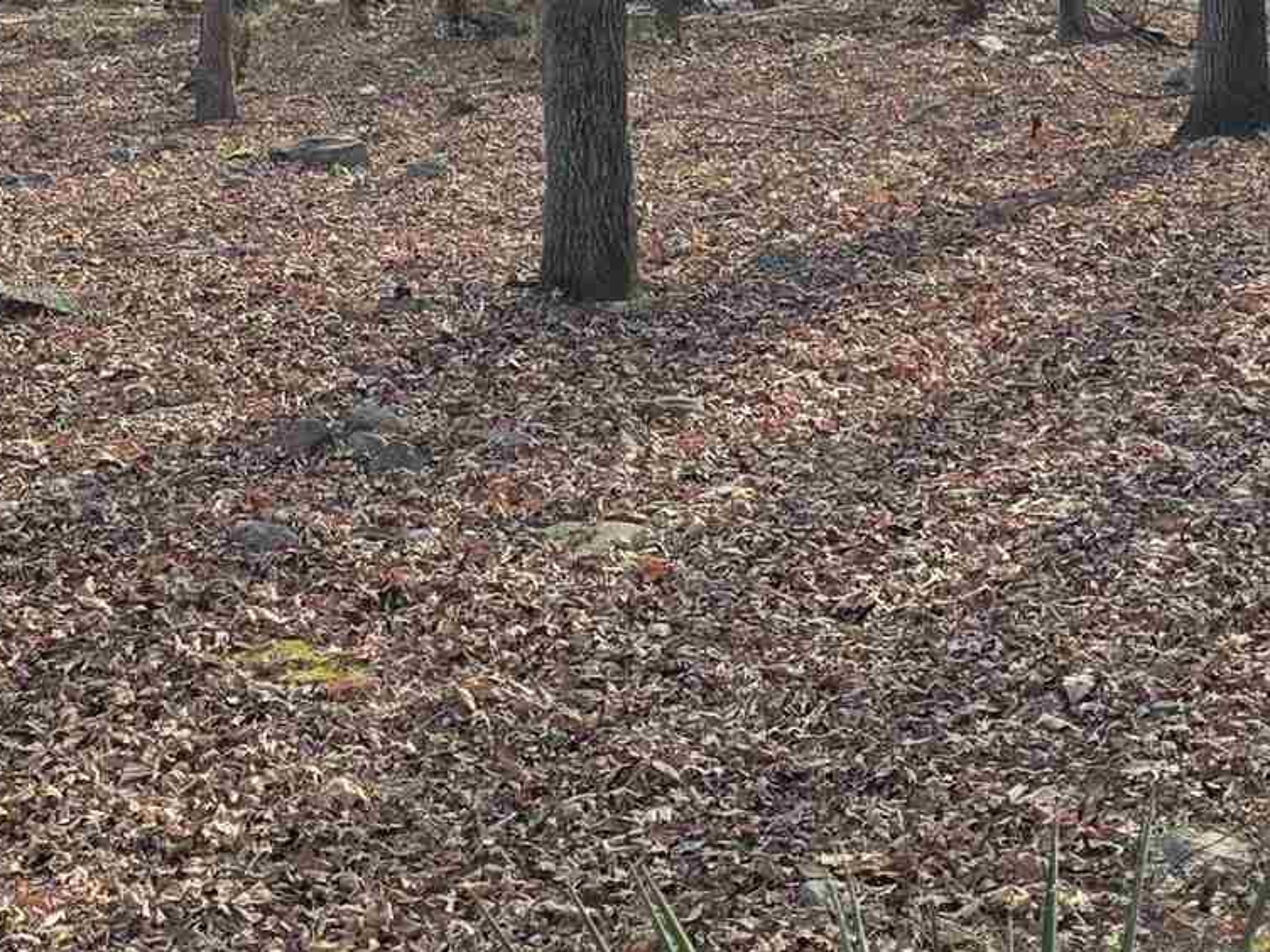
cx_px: 137
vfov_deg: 15.7
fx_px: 3449
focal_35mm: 94
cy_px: 554
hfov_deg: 20.5
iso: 80
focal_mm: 6.3
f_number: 1.7
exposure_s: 1/1307
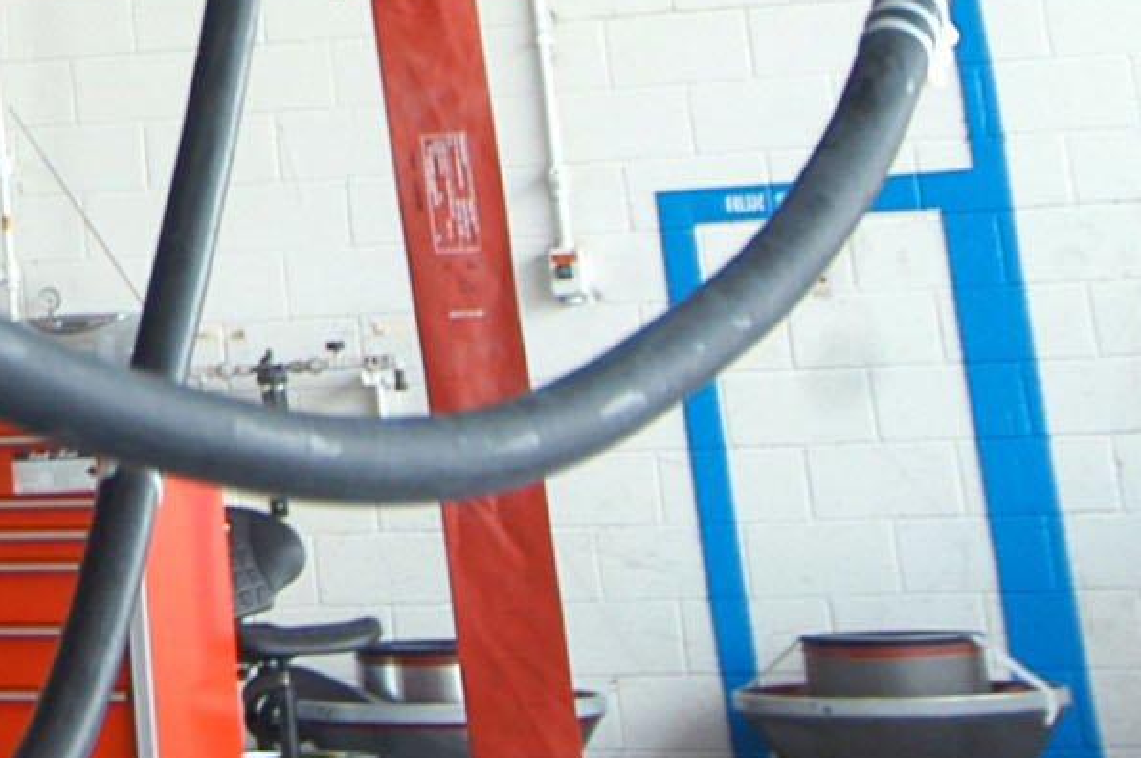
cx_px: -773
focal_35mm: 114
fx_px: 3594
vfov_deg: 10.5
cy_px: -990
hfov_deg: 15.9
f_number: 5
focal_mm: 15
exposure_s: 1/60
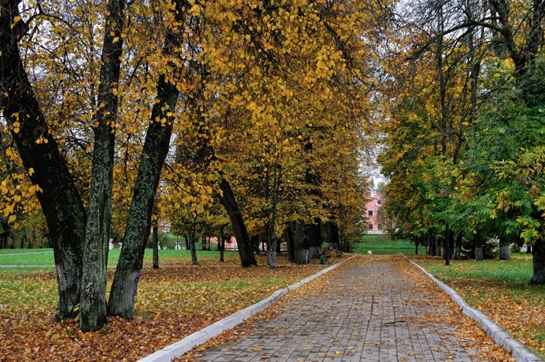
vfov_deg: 29.1
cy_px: 221
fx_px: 695
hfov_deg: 42.6
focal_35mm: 46
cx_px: 322
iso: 400
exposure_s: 1/125
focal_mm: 24
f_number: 7.1
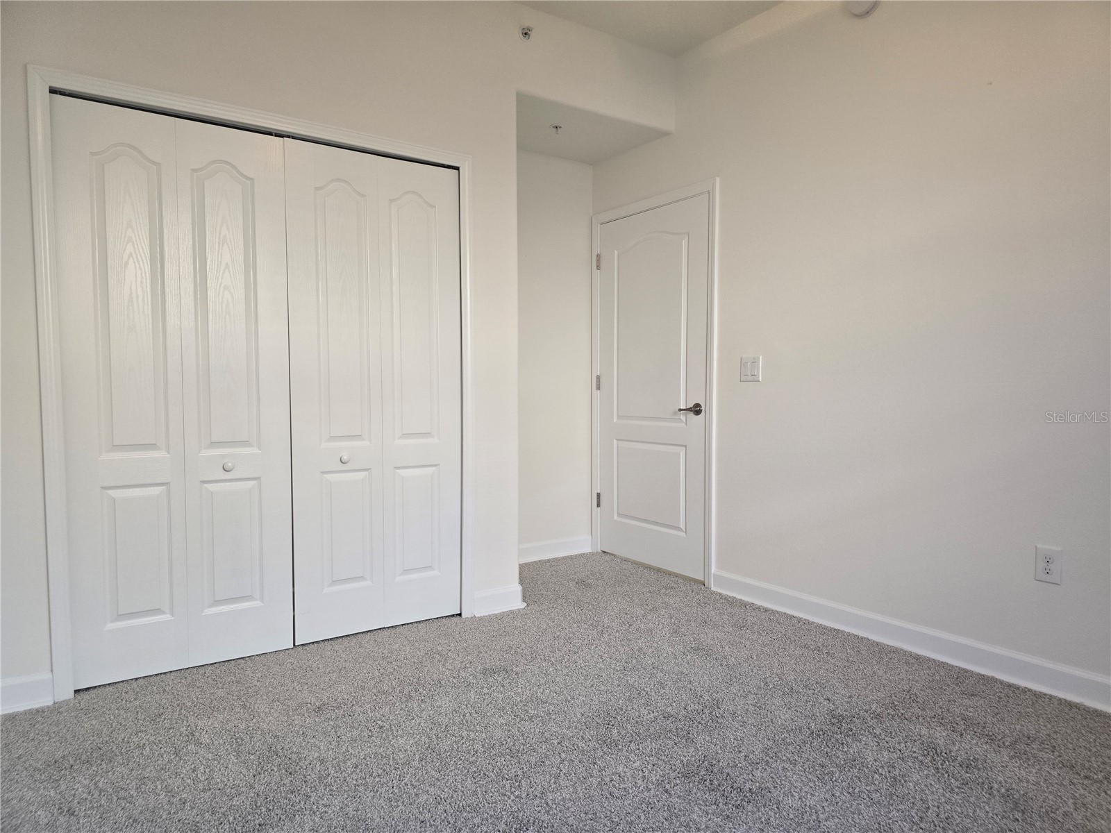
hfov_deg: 73.9
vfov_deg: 58.9
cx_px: 556
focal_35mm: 23
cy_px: 416
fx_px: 738
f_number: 1.7
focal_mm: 6.3
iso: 250
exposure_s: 1/120
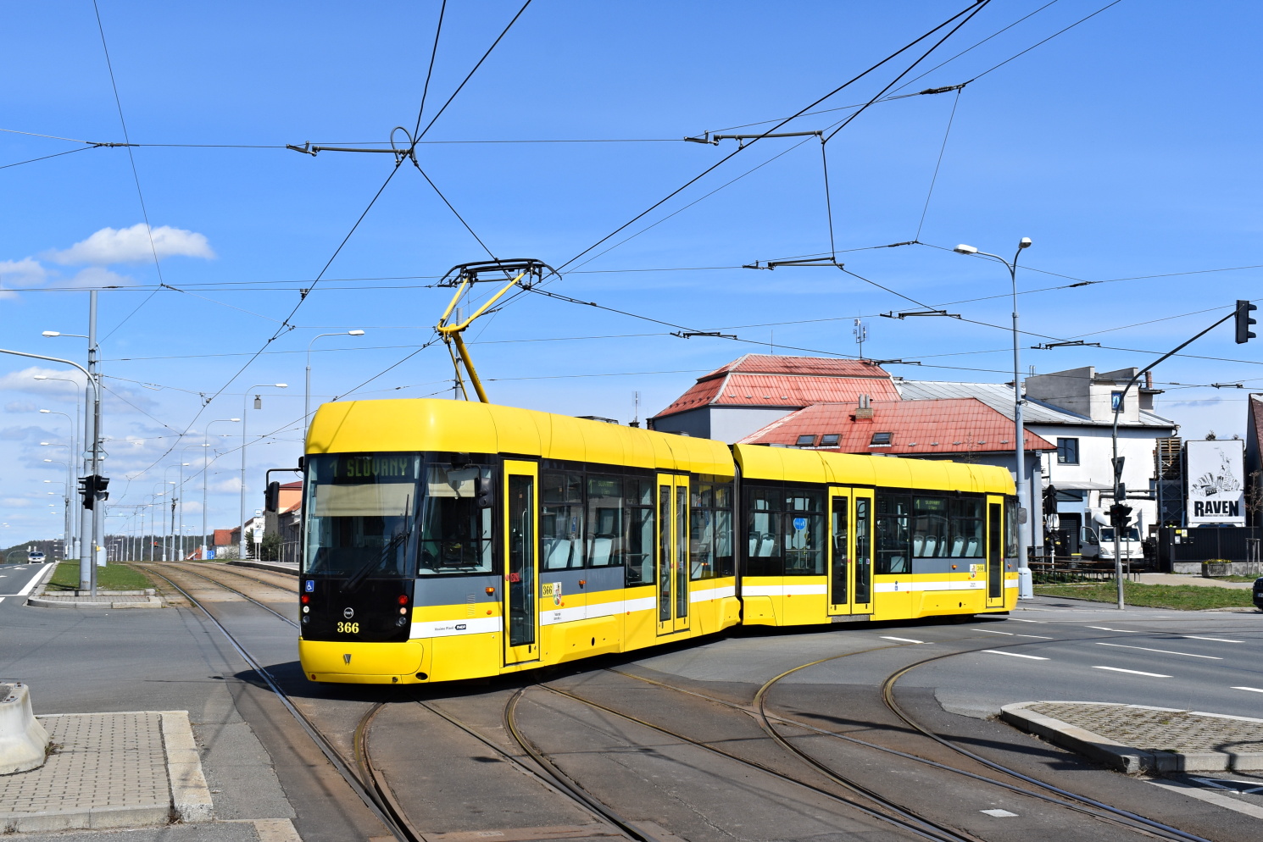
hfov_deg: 49.5
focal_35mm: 39
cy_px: 421
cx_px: 632
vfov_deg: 34.2
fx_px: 1368
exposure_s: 1/400
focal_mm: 26
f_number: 10
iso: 200
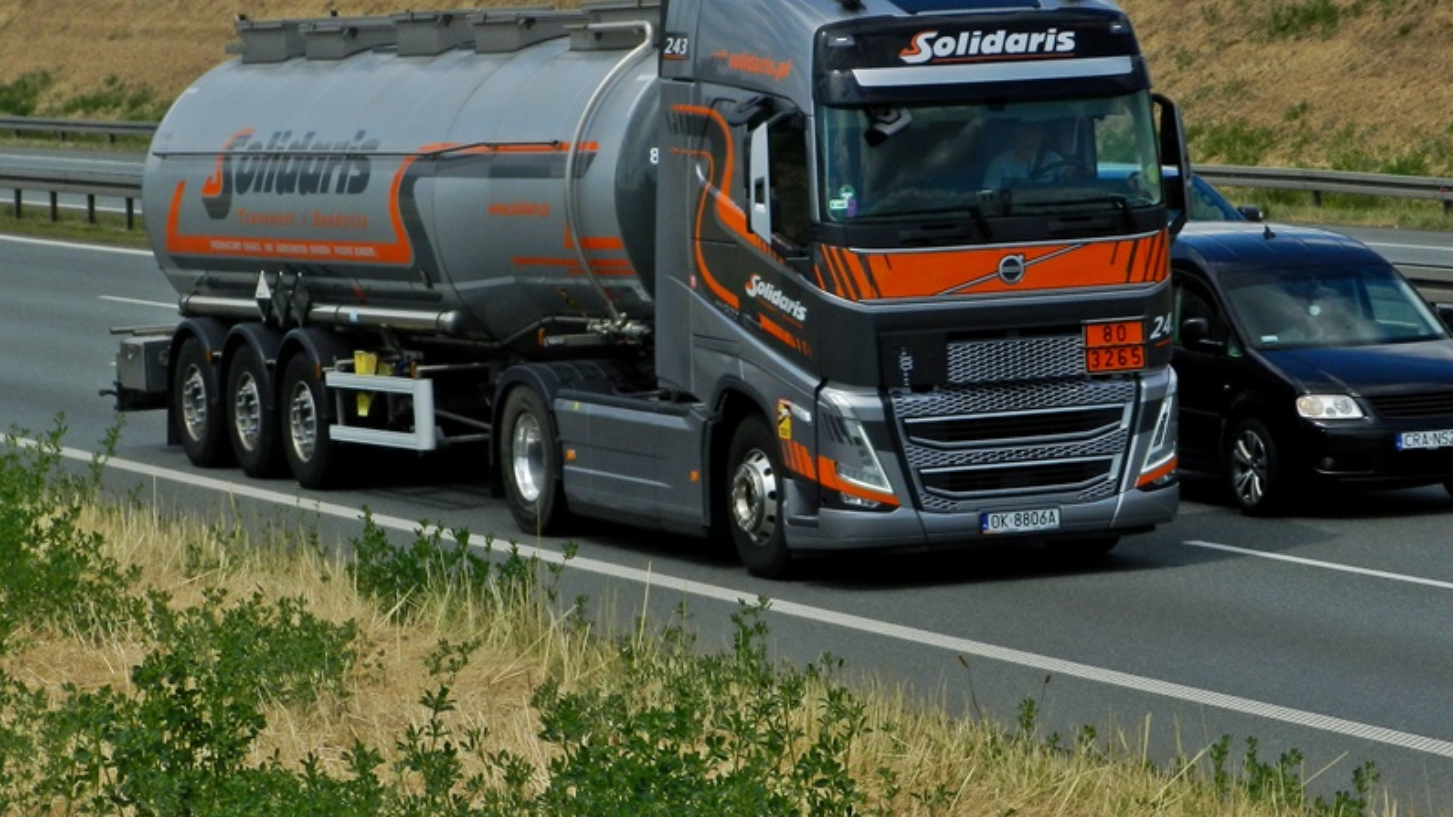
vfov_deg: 9.6
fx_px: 4854
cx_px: 729
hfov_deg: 17.0
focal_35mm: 126
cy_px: 284
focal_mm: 20.5
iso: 160
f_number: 5
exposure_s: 1/1000
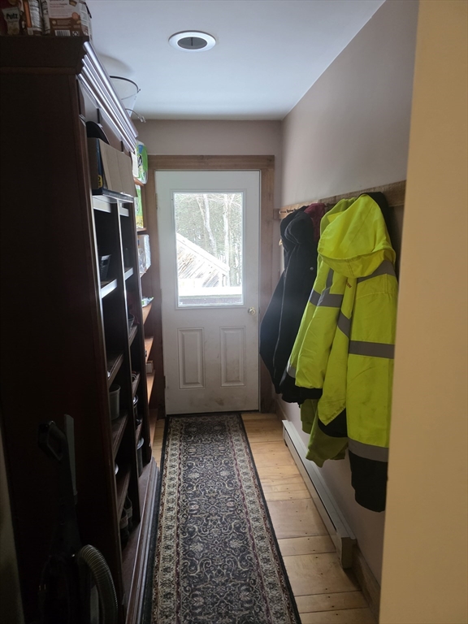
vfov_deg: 73.9
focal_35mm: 23
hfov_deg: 58.9
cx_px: 234
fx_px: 415
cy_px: 312
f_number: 1.7
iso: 640
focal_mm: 6.3
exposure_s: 1/120
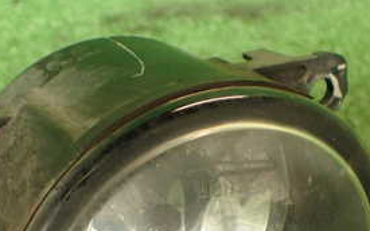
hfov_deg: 27.7
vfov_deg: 17.1
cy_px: 247
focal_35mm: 74
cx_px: 129
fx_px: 746
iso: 200
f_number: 2.4
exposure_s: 1/40
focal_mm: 5.79
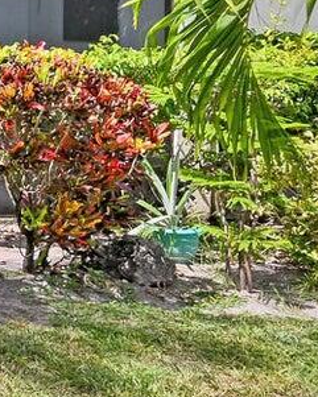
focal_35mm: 74
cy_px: -9
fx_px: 875
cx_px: -583
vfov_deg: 24.3
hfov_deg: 12.2
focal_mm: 15.5
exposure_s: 1/180
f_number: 11
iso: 280
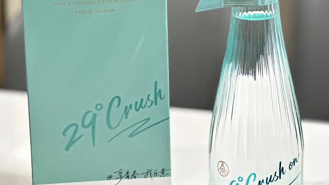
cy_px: 46
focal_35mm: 113
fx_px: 986
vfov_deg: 10.7
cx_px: 166
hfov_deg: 18.9
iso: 200
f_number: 2.8
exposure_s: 1/33
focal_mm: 9
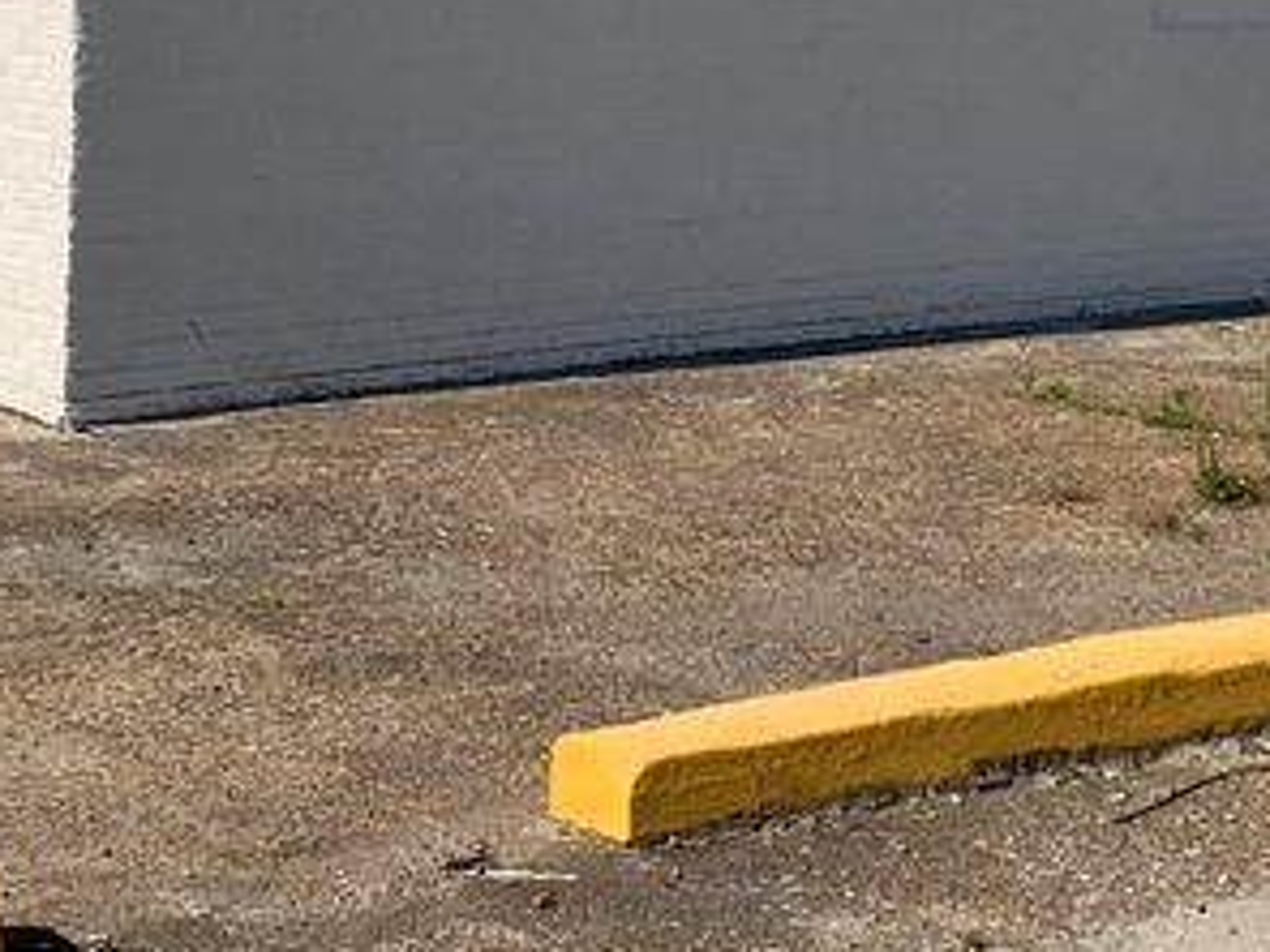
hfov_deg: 21.7
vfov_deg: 15.9
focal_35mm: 90
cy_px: -129
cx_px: 871
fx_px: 3302
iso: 25
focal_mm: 4.25
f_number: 1.8
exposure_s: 1/3401
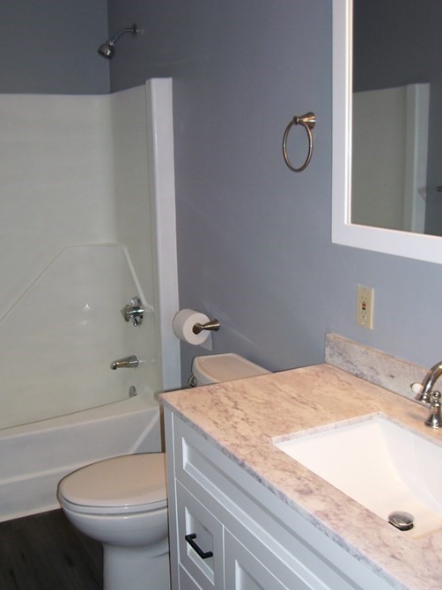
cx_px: 229
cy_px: 311
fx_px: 664
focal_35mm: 39
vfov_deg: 47.9
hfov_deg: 36.8
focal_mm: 5.6
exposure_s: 1/60
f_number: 2.7
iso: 80
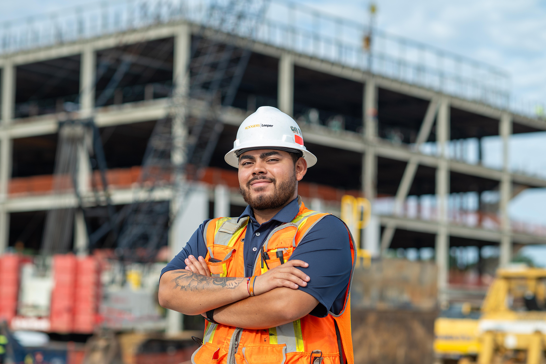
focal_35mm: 85
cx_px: 273
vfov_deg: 16.1
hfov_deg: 23.9
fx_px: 1289
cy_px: 182
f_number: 3.2
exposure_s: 1/800
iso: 100
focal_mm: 85
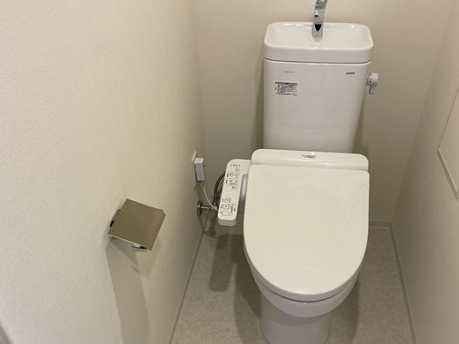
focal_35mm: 32
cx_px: 230
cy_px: 210
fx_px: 424
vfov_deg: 43.9
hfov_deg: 56.8
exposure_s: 1/100
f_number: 1.8
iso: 125
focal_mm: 4.25
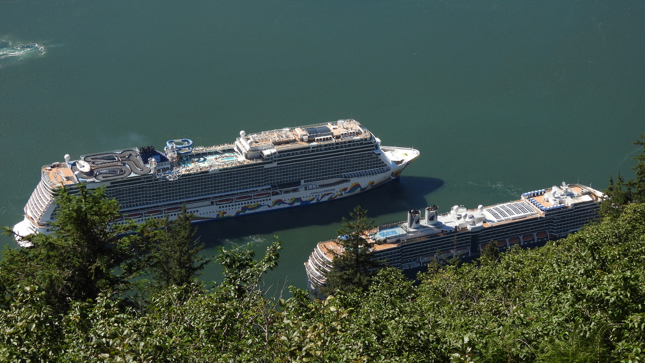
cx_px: 322
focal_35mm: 88
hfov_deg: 24.2
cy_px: 161
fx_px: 1505
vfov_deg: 13.7
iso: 100
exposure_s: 1/800
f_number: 3.5
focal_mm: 14.3
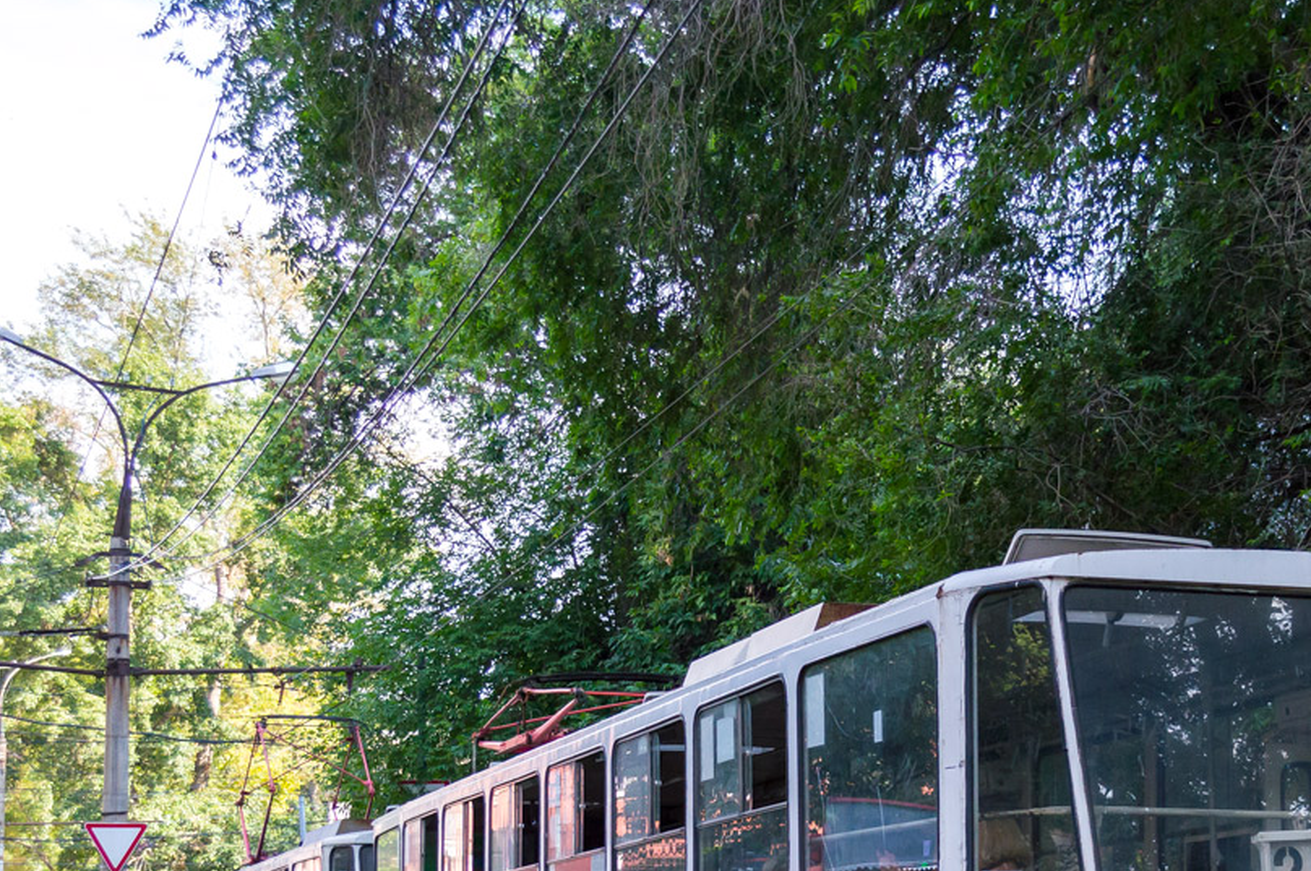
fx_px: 2838
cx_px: 815
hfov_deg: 25.9
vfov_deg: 17.3
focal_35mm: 78
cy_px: 708
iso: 450
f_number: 4.5
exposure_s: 1/500
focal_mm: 28
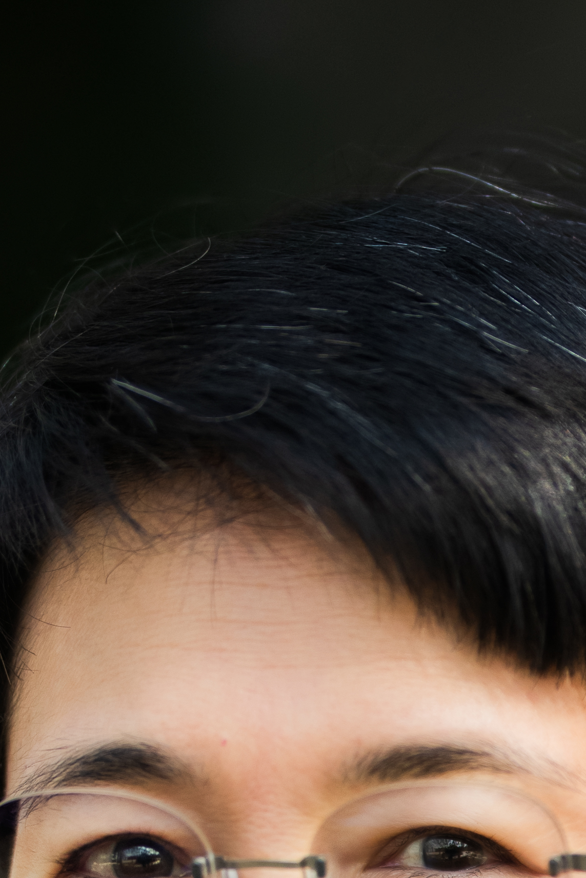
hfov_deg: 5.5
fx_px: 6151
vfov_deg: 7.9
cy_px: 1590
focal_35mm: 252
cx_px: 290
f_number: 1.2
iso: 100
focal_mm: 50
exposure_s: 1/3200
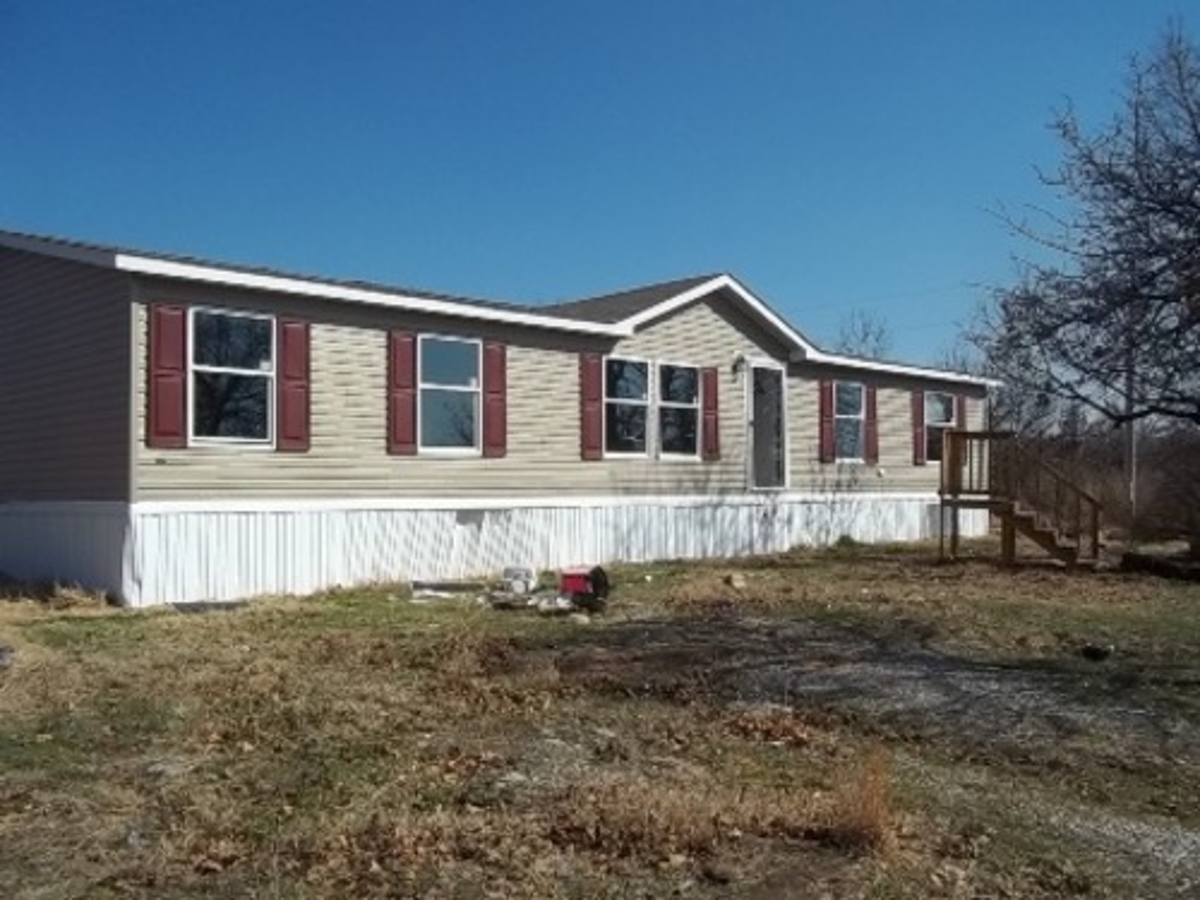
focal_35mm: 32
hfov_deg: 56.8
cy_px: 450
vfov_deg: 44.2
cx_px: 600
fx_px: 1109
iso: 80
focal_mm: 5.7
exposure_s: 1/800
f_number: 5.5
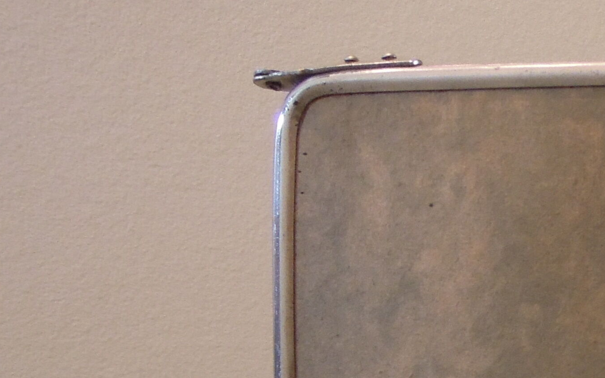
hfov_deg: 24.5
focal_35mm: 75
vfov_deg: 16.1
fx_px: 1237
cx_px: 757
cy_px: 544
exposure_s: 1/25
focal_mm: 4.3
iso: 400
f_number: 2.8
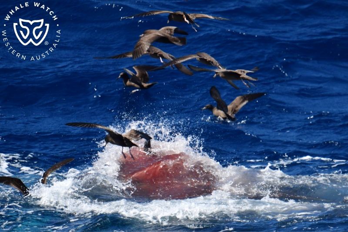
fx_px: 5798
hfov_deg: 3.4
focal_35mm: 600
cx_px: 174
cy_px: 116
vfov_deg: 2.3
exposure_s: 1/8000
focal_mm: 600
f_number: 6.3
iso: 1250
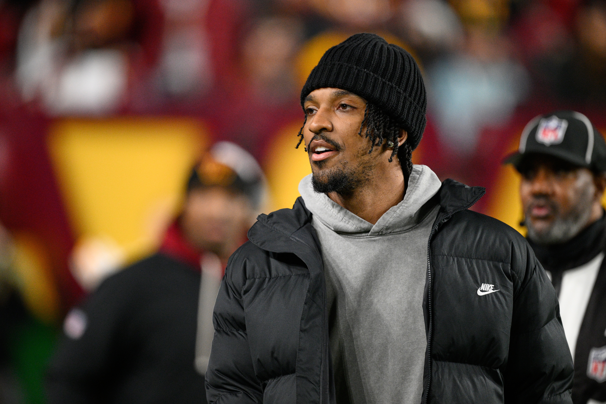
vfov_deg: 3.4
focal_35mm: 400
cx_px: 303
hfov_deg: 5.2
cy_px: 202
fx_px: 6733
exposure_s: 1/3200
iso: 4000
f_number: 2.8
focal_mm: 400
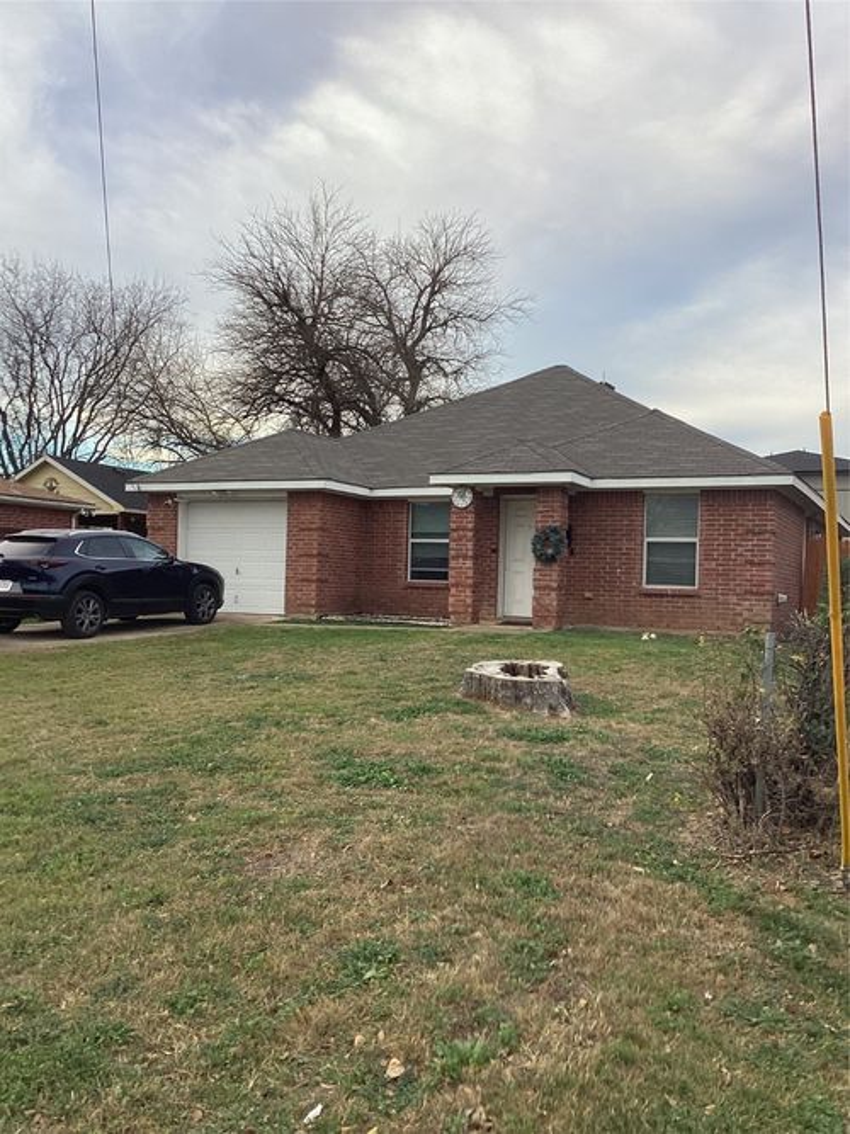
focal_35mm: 31
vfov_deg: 58.4
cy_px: 567
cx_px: 425
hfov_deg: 45.4
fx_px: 1015
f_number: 2.4
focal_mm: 3.3
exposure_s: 1/158
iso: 25
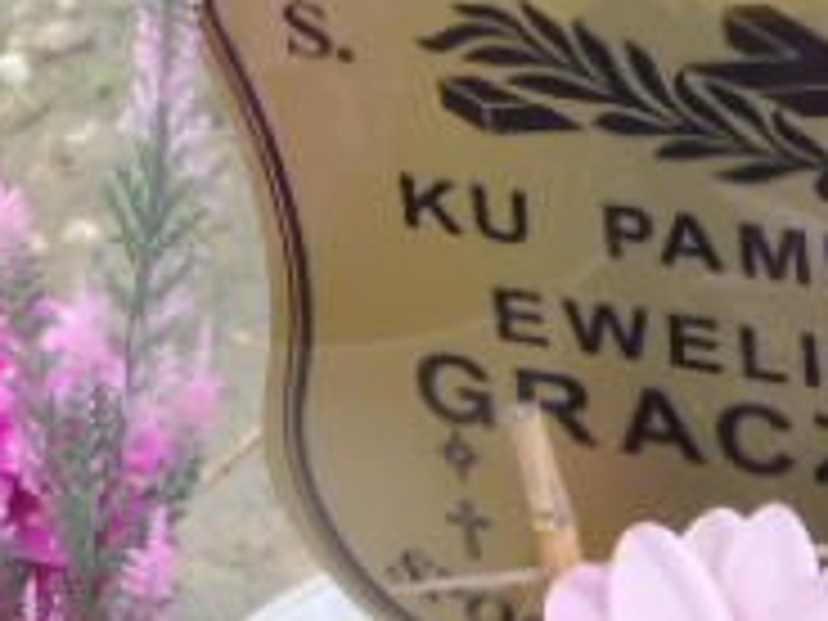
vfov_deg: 6.5
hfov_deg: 8.7
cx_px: 590
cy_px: -189
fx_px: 5406
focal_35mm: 226
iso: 125
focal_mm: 11.76
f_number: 4.7
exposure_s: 1/60
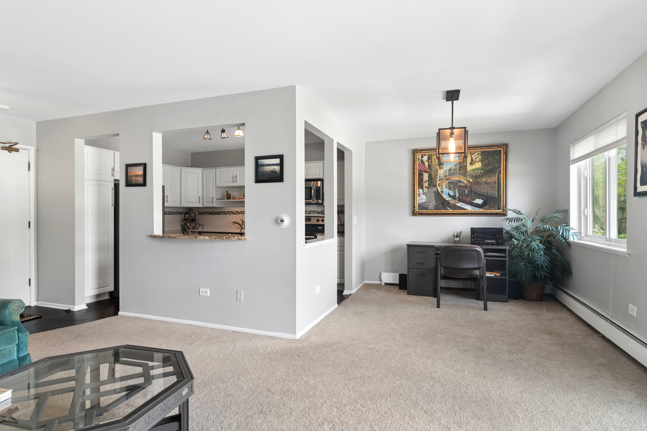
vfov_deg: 67.4
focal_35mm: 18
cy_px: 216
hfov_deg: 90.0
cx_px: 324
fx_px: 323
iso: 200
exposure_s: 1/13
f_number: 8
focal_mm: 12
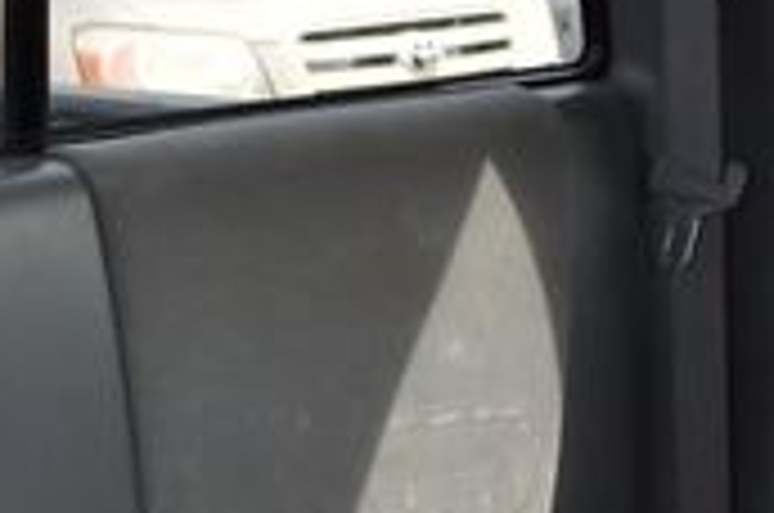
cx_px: 346
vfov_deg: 9.9
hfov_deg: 15.3
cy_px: 711
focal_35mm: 134
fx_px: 2876
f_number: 5.6
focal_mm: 24
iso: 720
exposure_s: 1/250
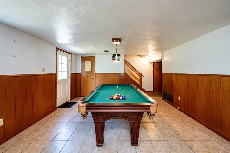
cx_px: 115
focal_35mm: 14
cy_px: 76
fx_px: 89
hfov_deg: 104.3
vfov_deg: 81.1
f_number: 9
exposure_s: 1/160
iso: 10000
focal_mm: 14
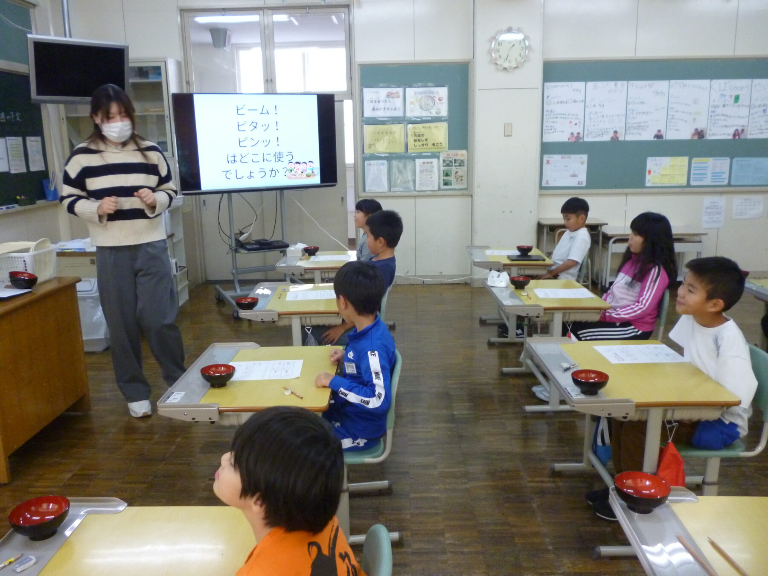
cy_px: 288
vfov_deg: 49.7
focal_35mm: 28
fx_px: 621
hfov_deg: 63.4
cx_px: 384
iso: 400
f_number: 3.1
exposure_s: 1/60
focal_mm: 5
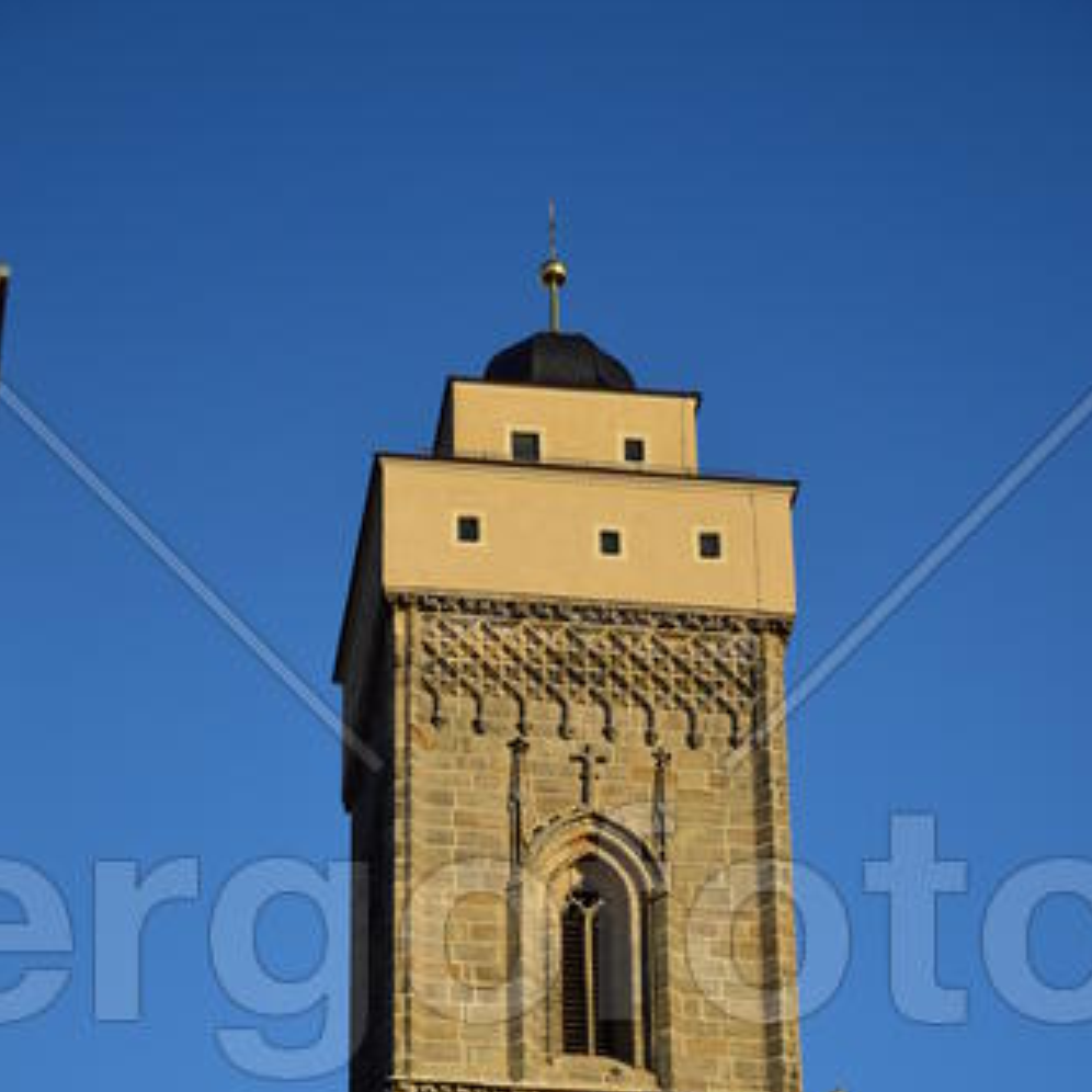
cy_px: 941
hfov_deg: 12.7
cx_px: 551
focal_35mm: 138
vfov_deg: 12.6
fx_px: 4925
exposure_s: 1/500
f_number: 5.3
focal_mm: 62
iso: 100
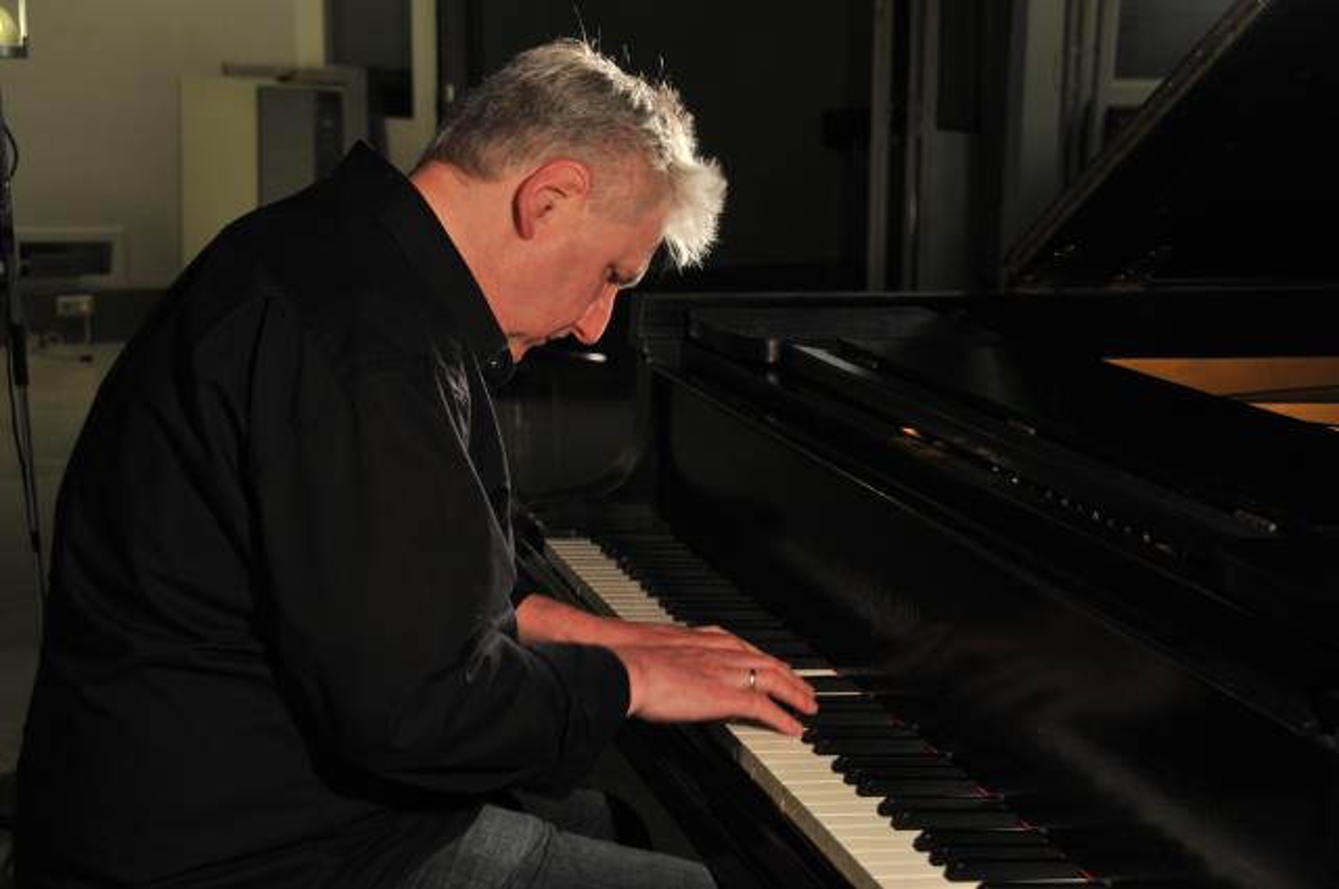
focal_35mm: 54
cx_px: 670
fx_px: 2006
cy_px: 444
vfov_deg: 25.0
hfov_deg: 36.9
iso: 400
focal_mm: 36
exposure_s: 1/50
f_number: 5.6
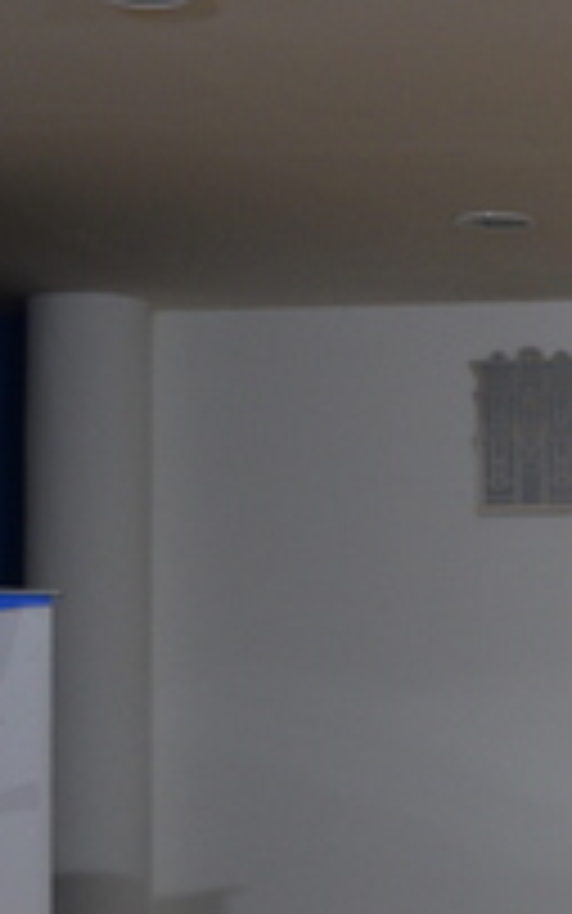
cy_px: 891
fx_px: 3614
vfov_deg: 14.2
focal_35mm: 145
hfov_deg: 8.2
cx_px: 1446
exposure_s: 1/60
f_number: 4
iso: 400
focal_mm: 24
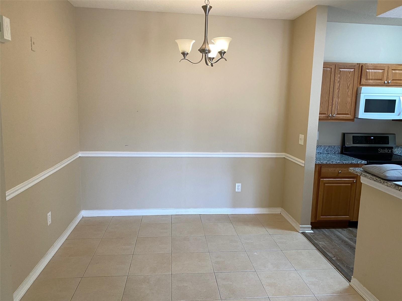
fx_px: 302
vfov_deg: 53.1
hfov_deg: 67.3
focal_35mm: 26
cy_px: 150
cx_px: 201
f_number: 1.8
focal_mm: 4.25
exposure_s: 1/60
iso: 200
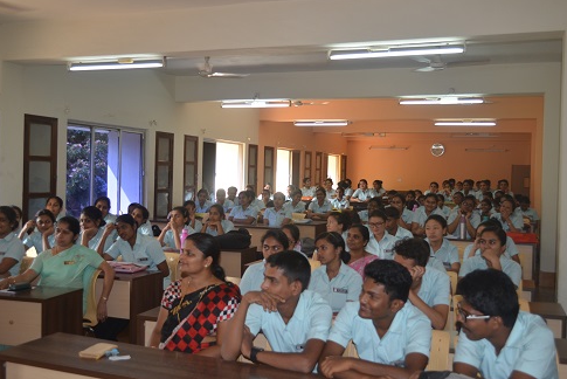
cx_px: 290
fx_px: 583
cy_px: 189
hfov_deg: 51.9
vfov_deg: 36.0
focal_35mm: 37
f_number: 4
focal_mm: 24
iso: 400
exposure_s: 1/80
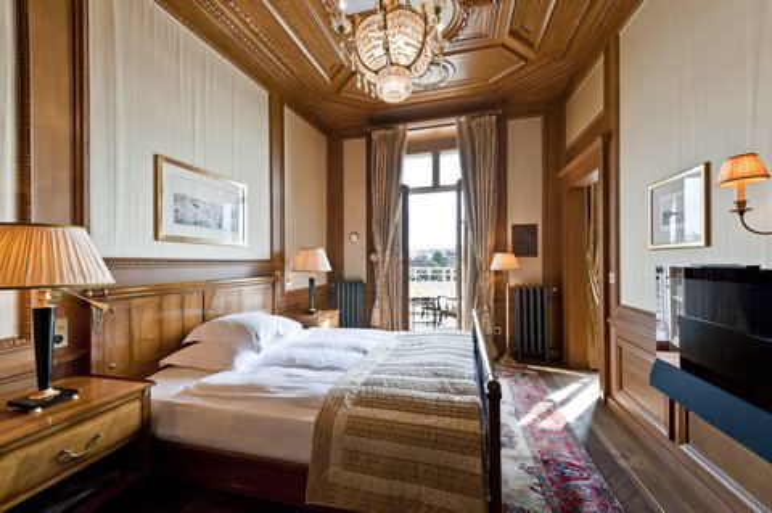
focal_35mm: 14
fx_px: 300
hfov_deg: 104.3
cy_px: 256
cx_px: 386
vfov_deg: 81.1
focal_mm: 14
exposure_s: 1/30
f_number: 7.1
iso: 200
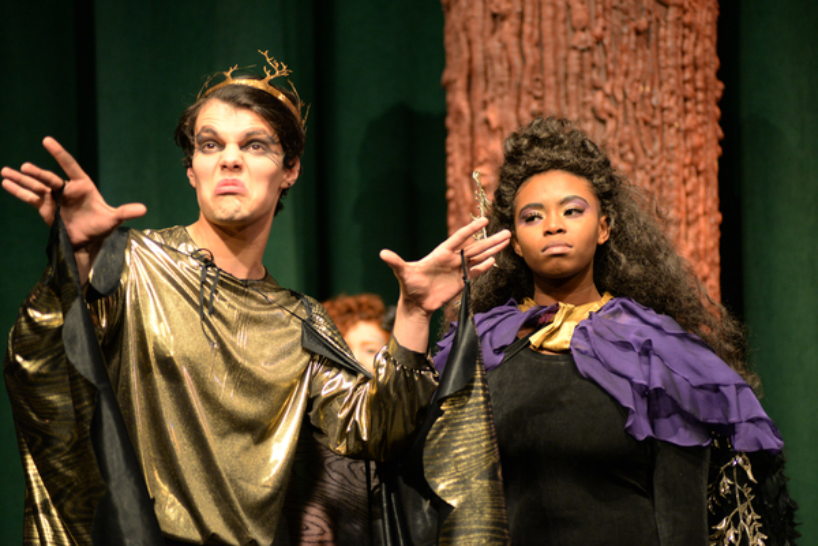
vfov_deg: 9.5
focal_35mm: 145
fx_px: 3294
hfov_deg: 14.2
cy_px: 273
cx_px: 409
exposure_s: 1/320
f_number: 4.5
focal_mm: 145
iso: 3200
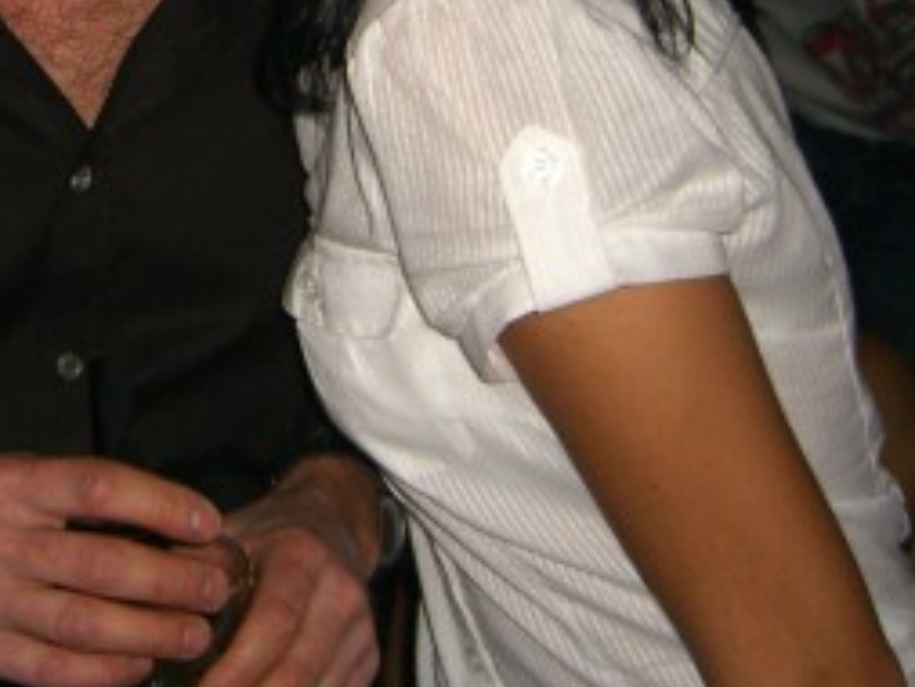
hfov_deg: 21.5
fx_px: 2380
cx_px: 184
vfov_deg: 15.9
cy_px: -90
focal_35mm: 90
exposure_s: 1/60
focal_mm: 7.9
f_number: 2.8
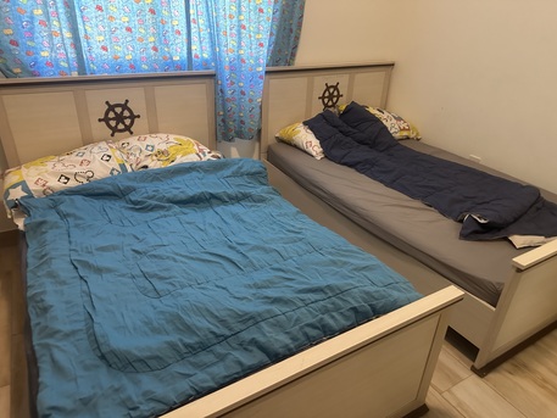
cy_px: 209
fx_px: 386
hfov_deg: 71.6
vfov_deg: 56.8
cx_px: 278
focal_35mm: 24
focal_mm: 6.86
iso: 1000
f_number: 1.78
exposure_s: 1/60
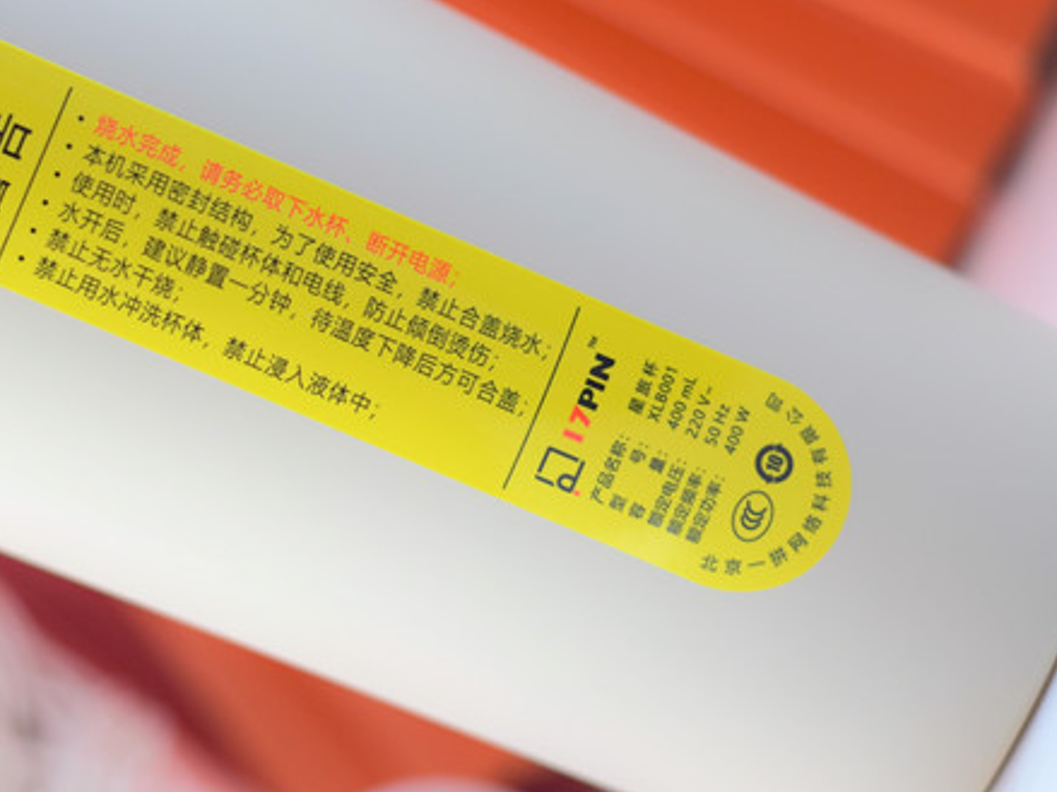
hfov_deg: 17.1
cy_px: 354
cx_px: 335
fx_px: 3511
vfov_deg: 12.9
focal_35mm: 115
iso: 200
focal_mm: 50
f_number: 2.8
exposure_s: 1/400
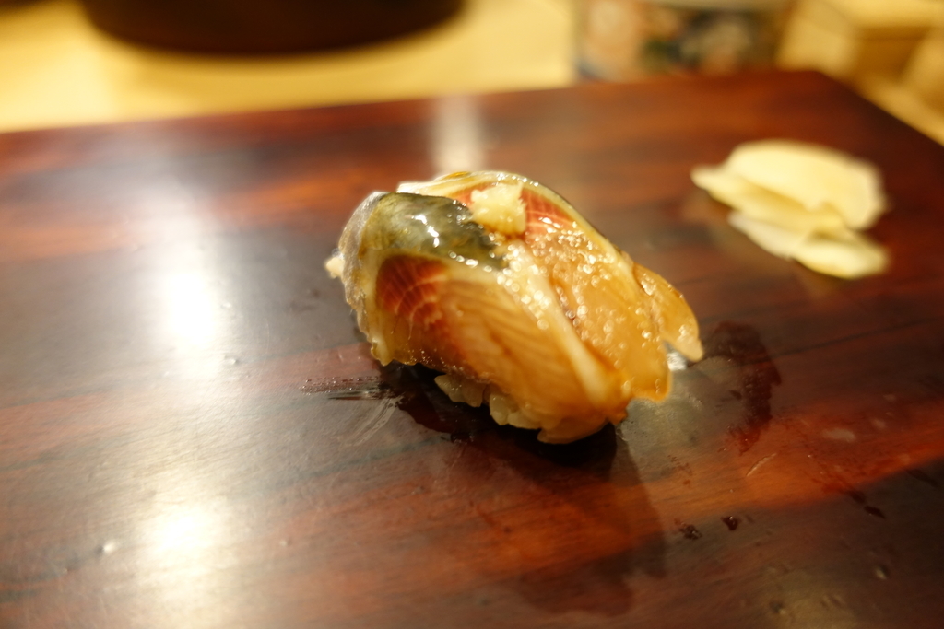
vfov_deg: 53.1
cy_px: 314
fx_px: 629
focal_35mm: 24
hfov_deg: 73.7
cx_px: 472
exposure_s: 1/30
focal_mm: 8.8
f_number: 1.8
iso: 400
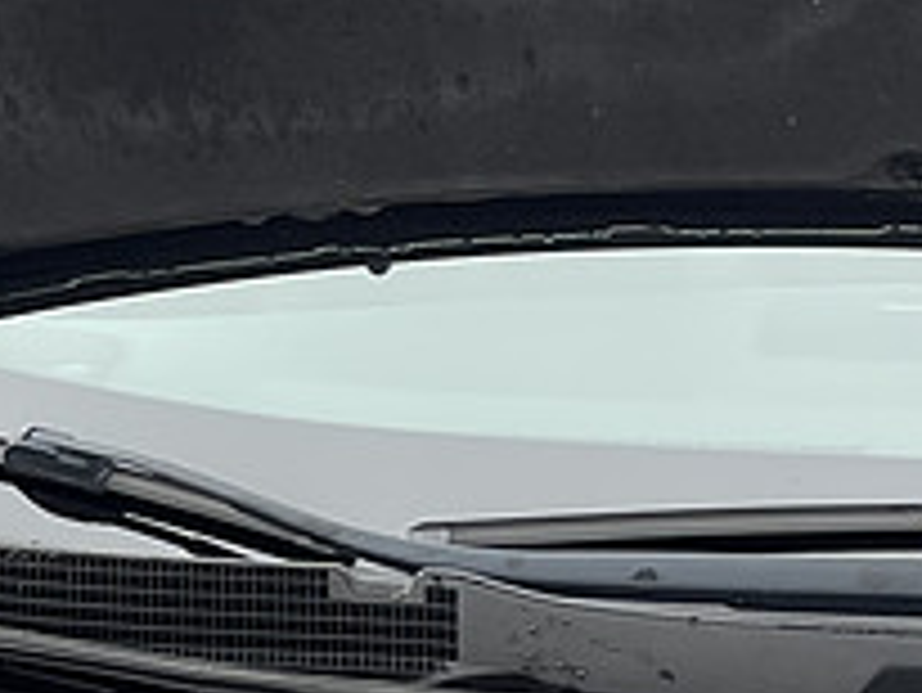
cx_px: 873
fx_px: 3331
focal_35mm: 125
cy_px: 1071
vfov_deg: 11.3
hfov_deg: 15.5
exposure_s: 1/121
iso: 80
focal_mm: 5.1
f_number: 1.6
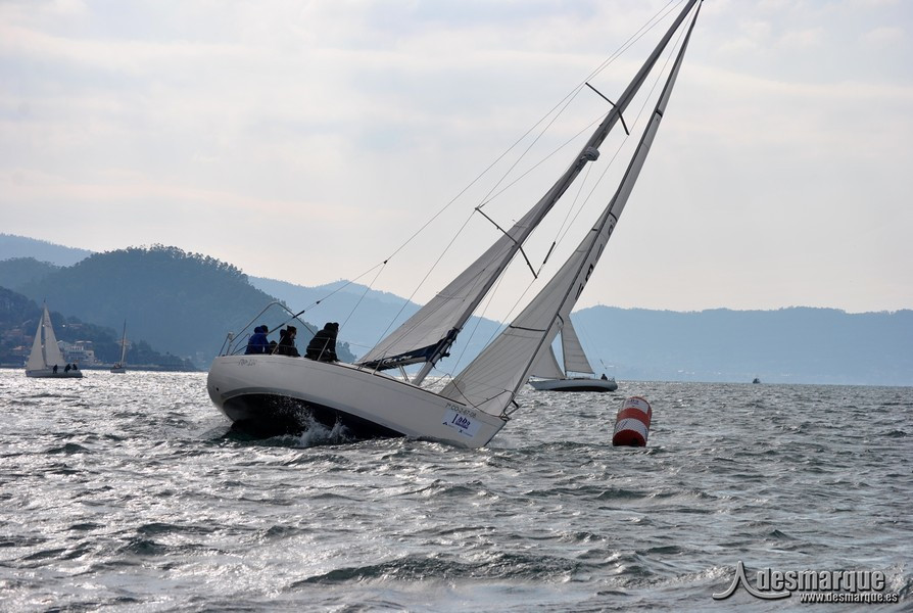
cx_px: 456
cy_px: 306
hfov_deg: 15.2
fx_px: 3431
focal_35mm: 135
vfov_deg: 10.2
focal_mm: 90
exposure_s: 1/800
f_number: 7.1
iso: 100
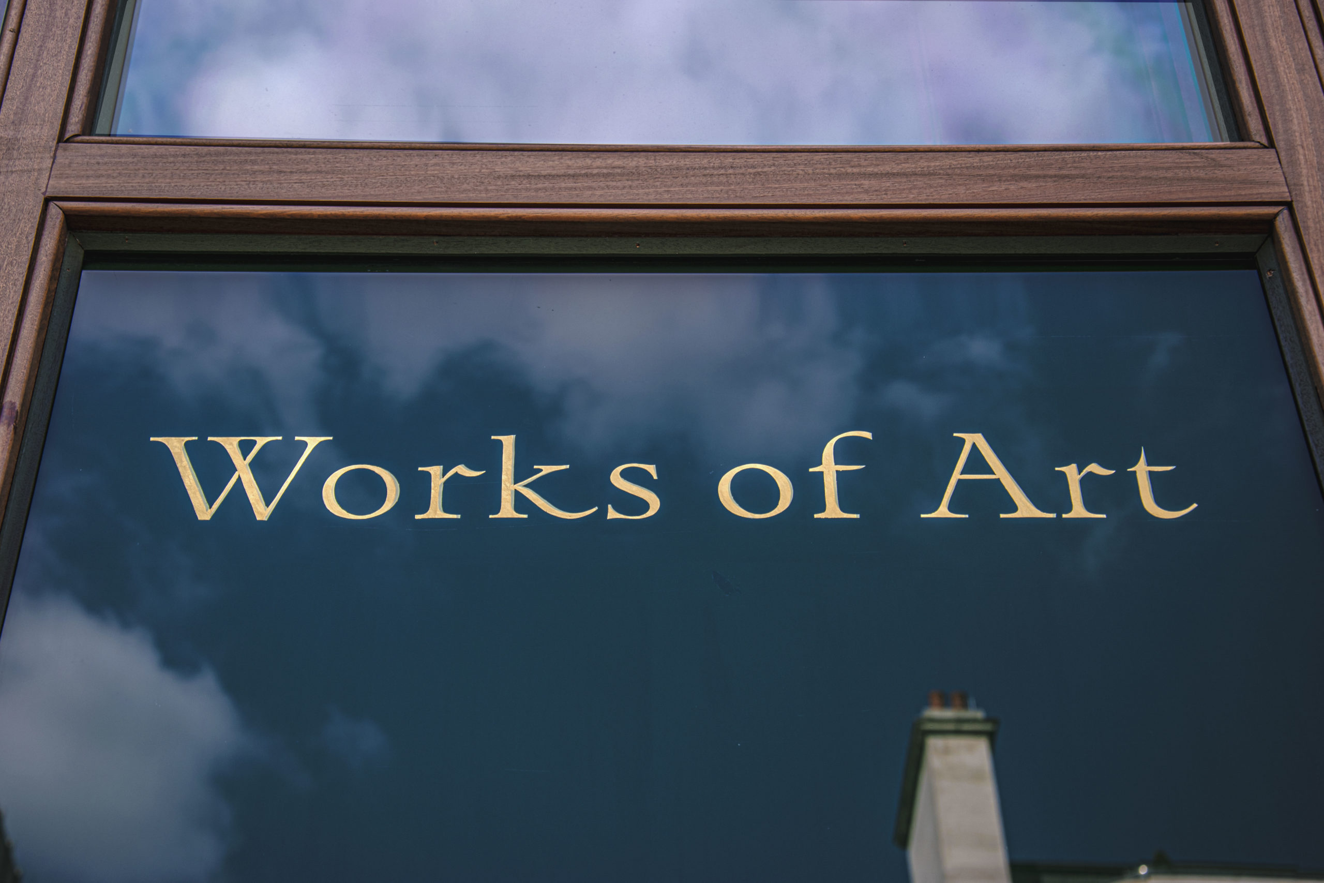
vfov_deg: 20.2
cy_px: 442
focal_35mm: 68
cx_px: 662
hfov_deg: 29.9
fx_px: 2482
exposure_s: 1/80
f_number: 6.3
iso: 140
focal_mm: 45
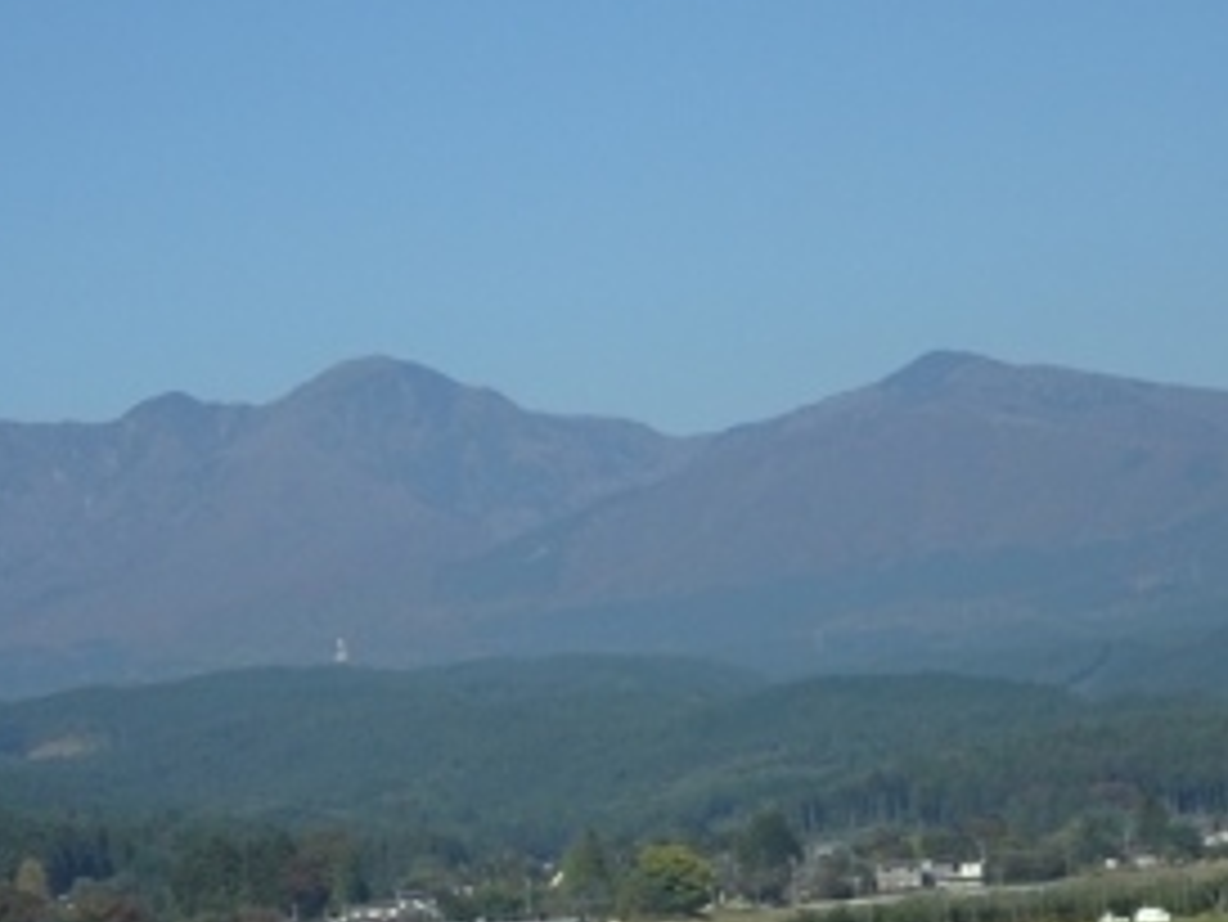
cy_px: 573
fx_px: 5856
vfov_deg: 9.0
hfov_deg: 12.0
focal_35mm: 165
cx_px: 562
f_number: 5
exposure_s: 1/1000
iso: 160
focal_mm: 15.45
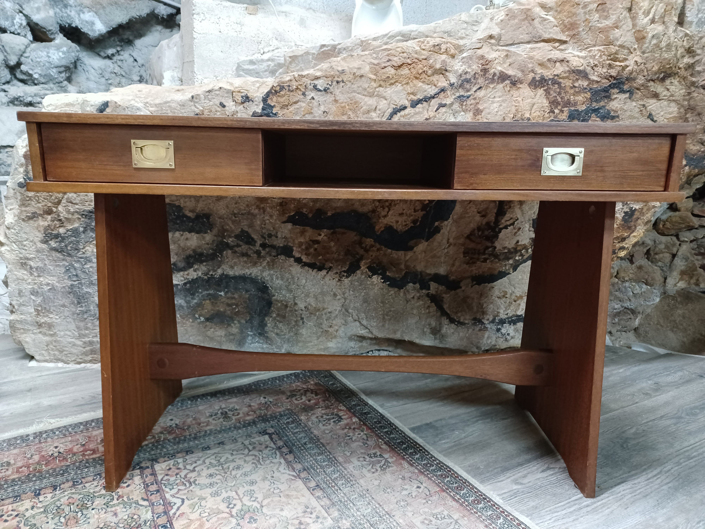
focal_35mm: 25
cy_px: 264
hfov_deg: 69.4
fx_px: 509
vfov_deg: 54.9
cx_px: 352
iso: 1600
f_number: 1.8
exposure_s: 1/16
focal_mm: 4.6
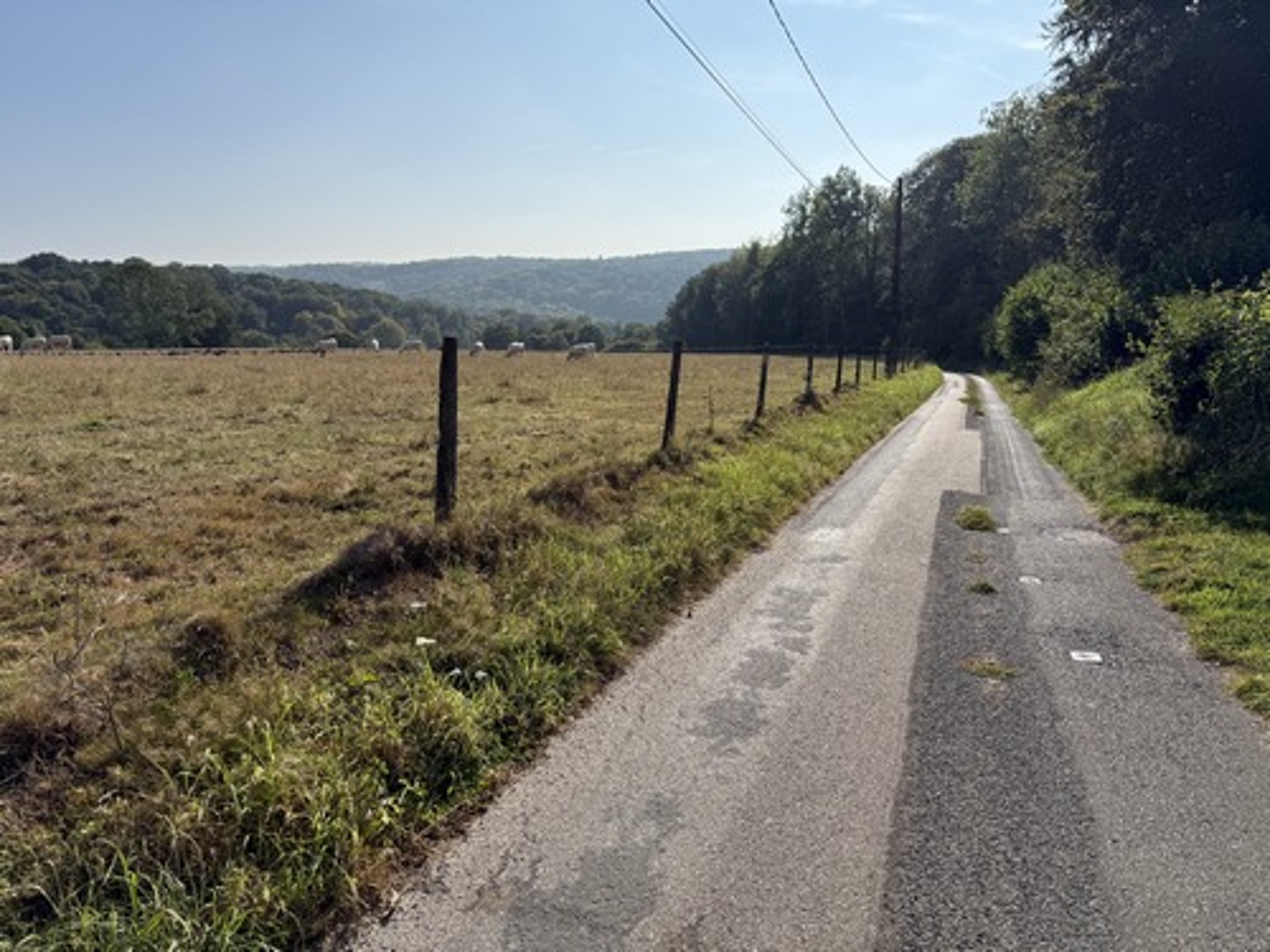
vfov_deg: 56.8
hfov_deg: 71.6
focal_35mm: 24
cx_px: 635
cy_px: 476
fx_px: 881
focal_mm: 6.76
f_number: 1.78
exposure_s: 1/7353
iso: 80
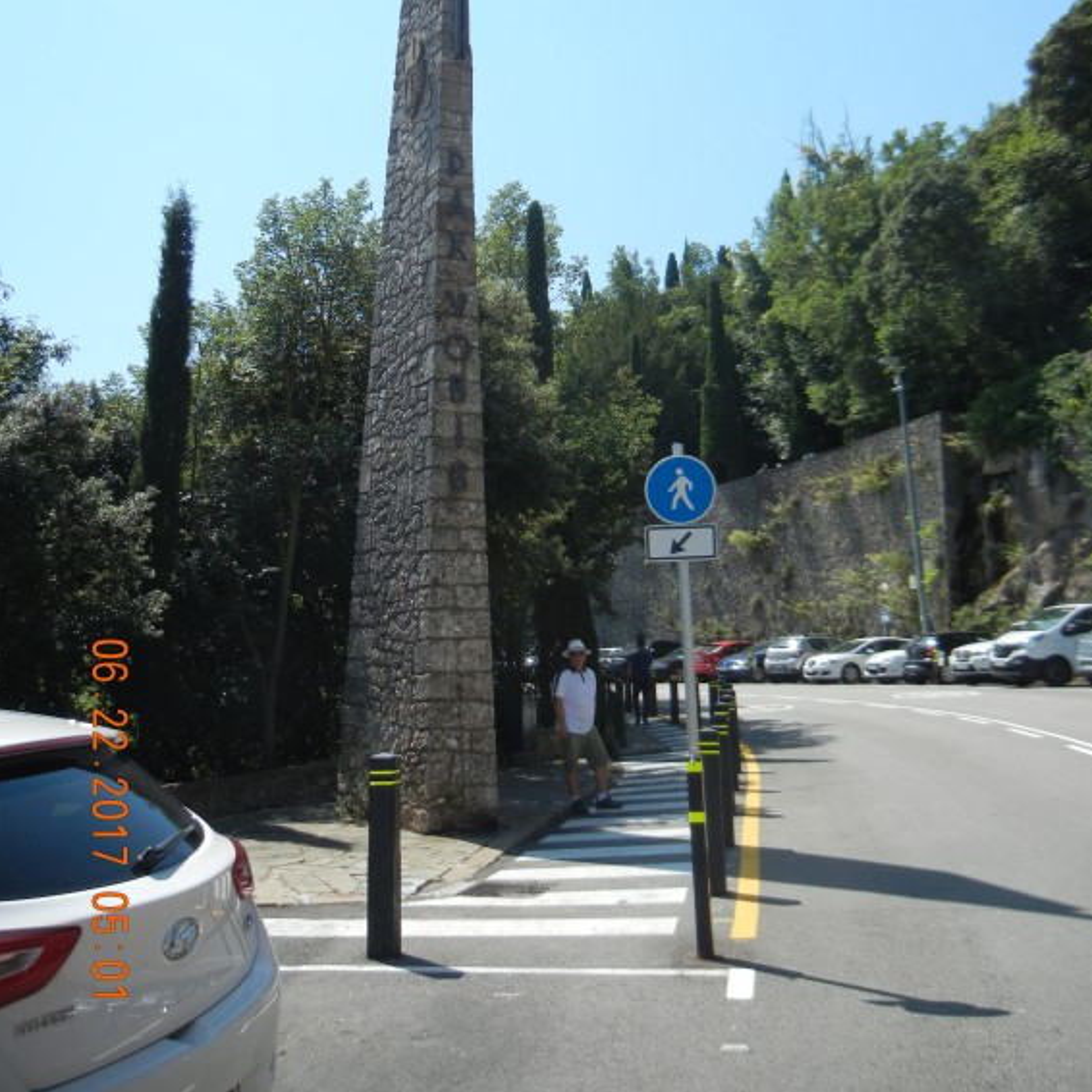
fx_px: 1285
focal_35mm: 36
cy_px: 353
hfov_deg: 46.0
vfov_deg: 45.3
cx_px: 550
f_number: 7
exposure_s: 1/412
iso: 160
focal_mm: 5.4
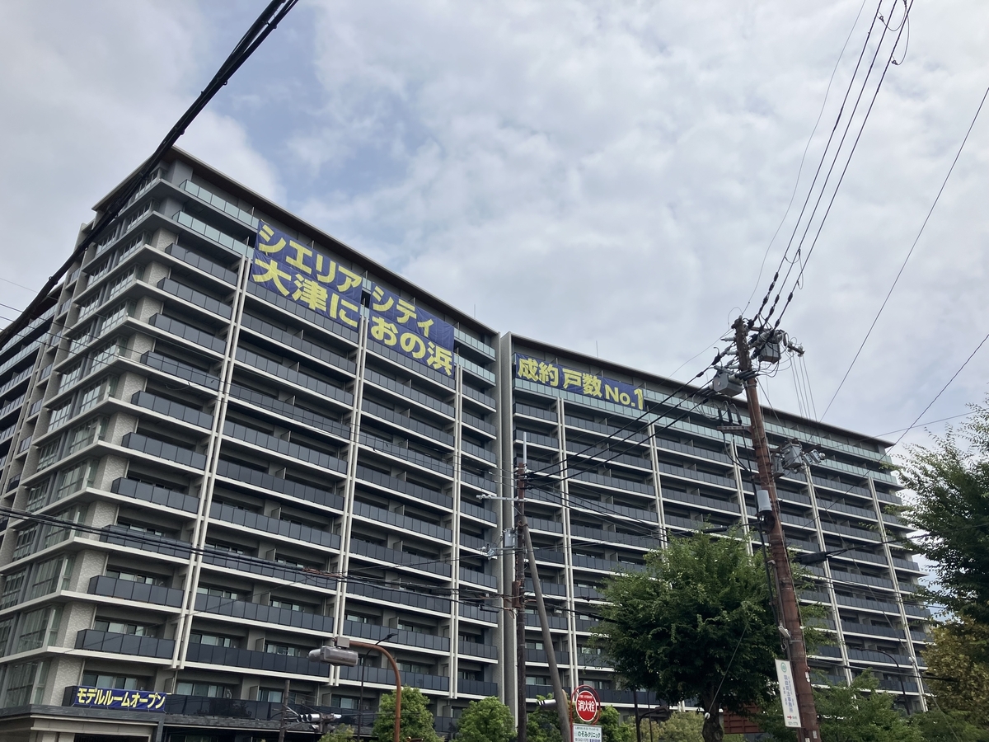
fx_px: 800
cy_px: 371
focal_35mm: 28
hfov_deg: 63.4
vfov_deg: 49.7
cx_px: 494
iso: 32
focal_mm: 3.99
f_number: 1.8
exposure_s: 1/5405
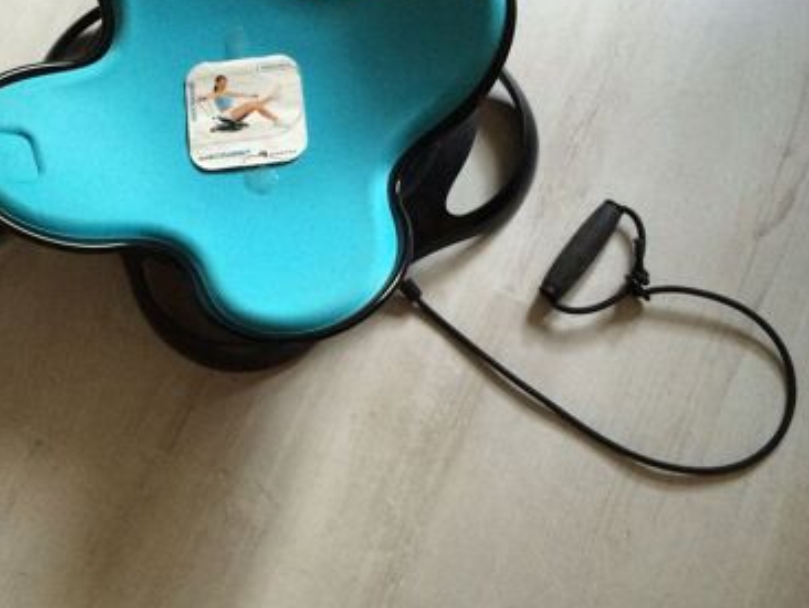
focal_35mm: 38
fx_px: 889
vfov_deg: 37.5
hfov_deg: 48.6
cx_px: 314
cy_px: 228
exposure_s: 1/25
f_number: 2.2
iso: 250
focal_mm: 4.15
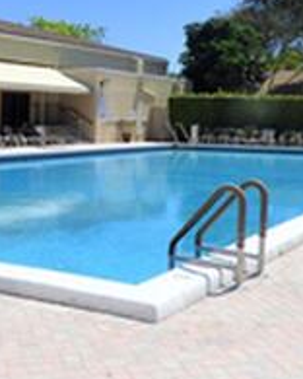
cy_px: 109
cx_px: 89
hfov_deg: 36.7
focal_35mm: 40
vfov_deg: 44.7
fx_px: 448
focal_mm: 3.58
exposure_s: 1/2000
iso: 100
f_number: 3.5
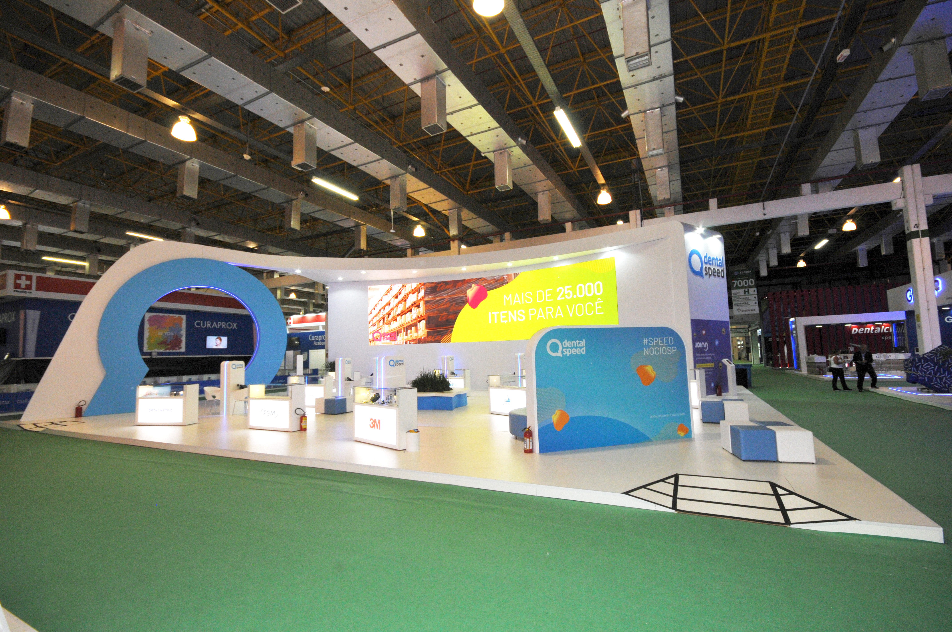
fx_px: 436
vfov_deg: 71.9
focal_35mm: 16
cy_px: 316
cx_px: 476
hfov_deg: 95.0
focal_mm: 11
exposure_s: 1/60
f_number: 9
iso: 1000
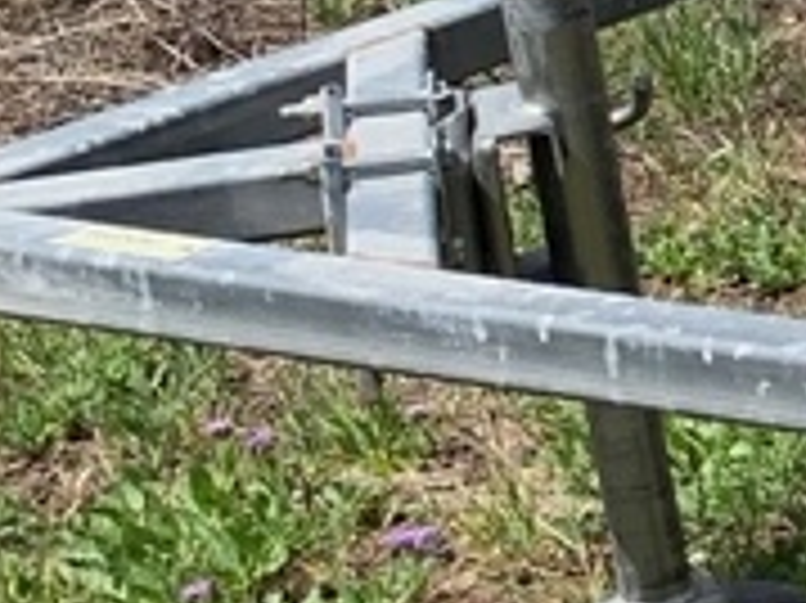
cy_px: -112
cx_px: 2468
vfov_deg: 7.9
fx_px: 4328
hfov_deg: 8.7
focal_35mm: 186
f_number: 1.8
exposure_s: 1/1387
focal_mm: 4.25
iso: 25
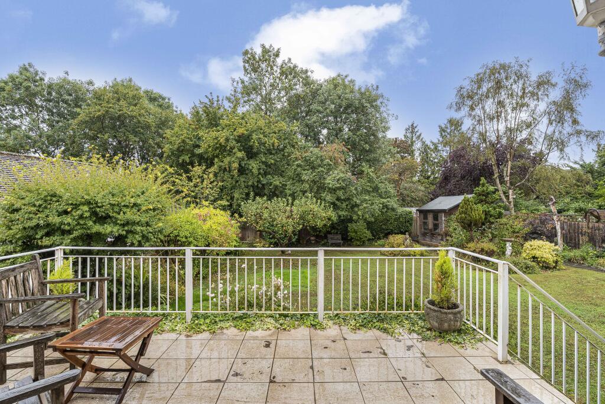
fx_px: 281
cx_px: 302
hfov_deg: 94.3
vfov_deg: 71.4
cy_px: 202
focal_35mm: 17
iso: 400
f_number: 10
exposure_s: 1/40
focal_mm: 16.7
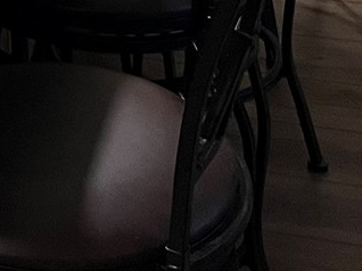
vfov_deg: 8.5
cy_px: -400
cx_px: -361
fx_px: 1641
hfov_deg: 11.4
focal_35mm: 157
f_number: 1.6
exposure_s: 1/60
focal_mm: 5.1
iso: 125
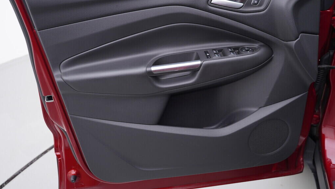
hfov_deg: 52.8
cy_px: 82
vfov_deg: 31.2
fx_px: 338
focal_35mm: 38
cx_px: 168
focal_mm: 24
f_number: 3.2
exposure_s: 1/50
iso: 125
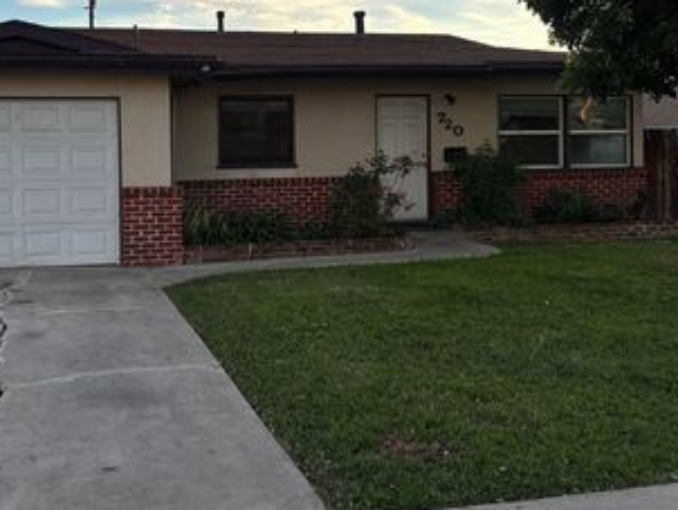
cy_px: 149
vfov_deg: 33.2
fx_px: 843
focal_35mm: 43
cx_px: 245
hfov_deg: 43.4
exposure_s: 1/1695
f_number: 1.6
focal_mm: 5.96
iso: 50
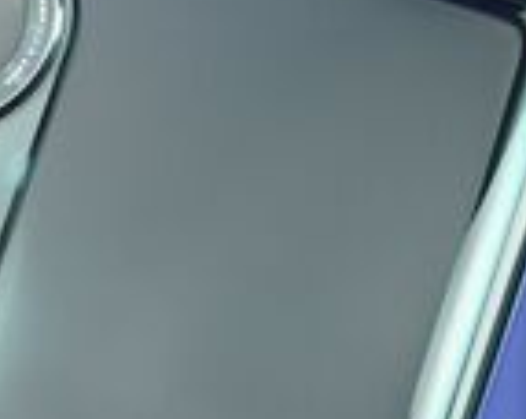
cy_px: 281
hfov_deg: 9.9
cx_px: -7
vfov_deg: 7.9
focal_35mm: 194
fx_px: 3016
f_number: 6.3
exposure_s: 1/160
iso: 1600
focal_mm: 48
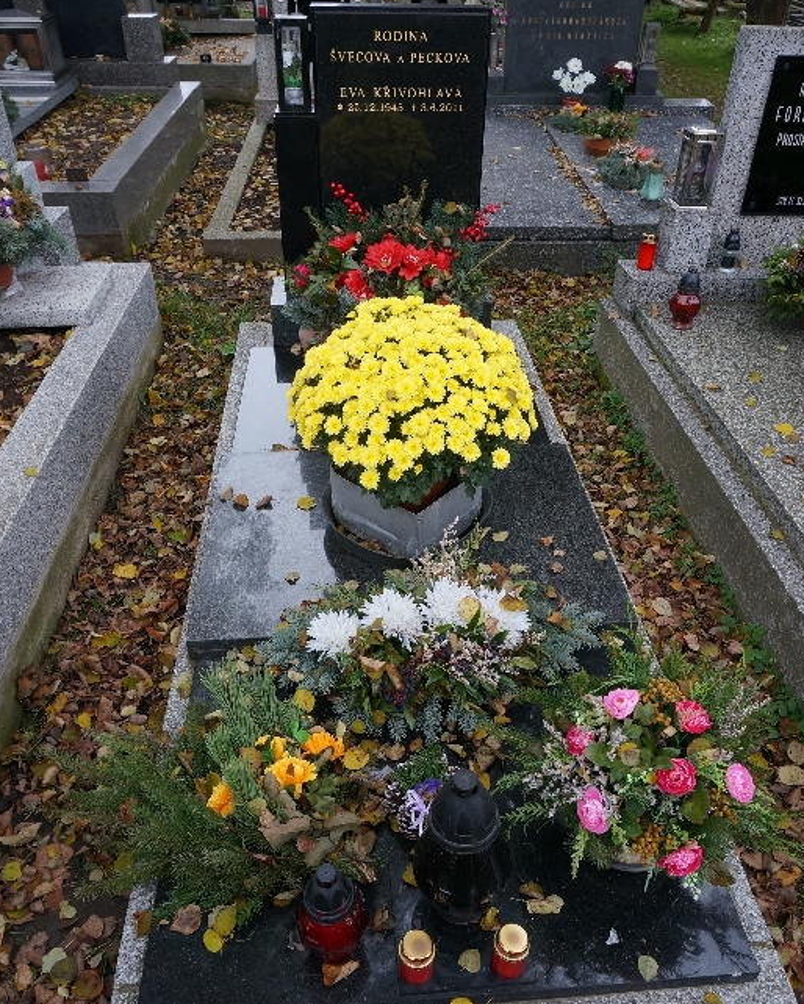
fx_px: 832
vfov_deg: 62.2
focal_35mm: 28
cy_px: 515
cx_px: 407
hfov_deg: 51.6
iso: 400
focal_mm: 16
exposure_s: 1/100
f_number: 6.3
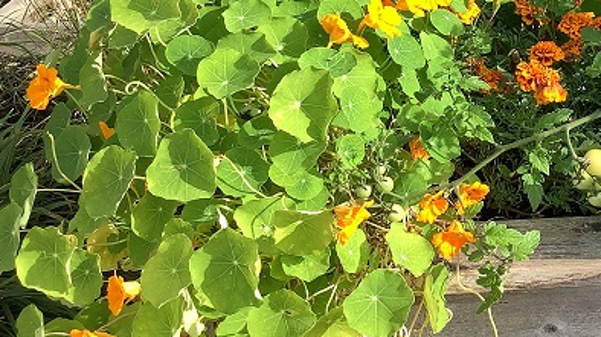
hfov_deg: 28.3
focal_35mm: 70
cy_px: 40
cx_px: 603
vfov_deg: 17.0
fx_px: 1115
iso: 25
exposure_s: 1/259
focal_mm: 3.3
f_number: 2.4
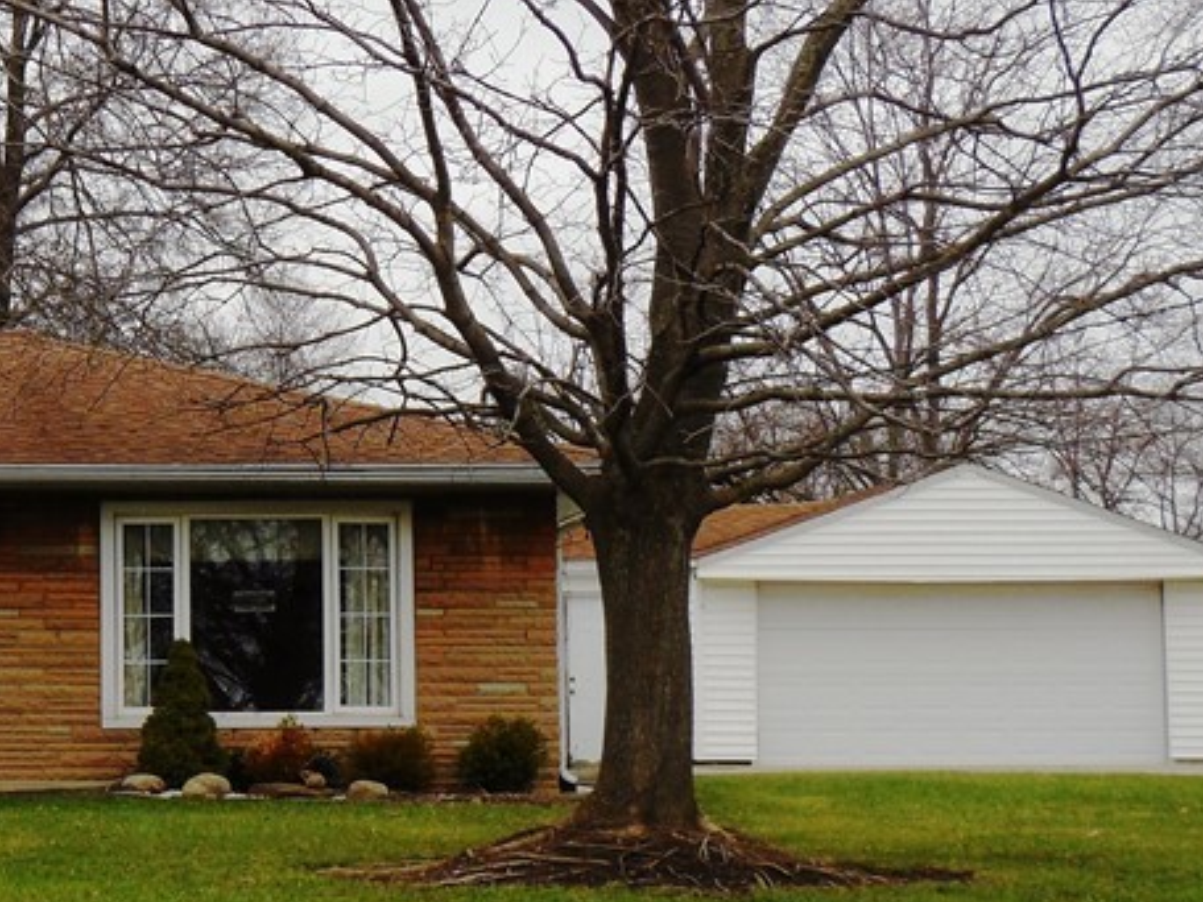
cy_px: 401
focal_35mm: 119
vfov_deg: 12.4
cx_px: 21
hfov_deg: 16.2
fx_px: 4136
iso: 125
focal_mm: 9.4
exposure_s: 1/200
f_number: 4
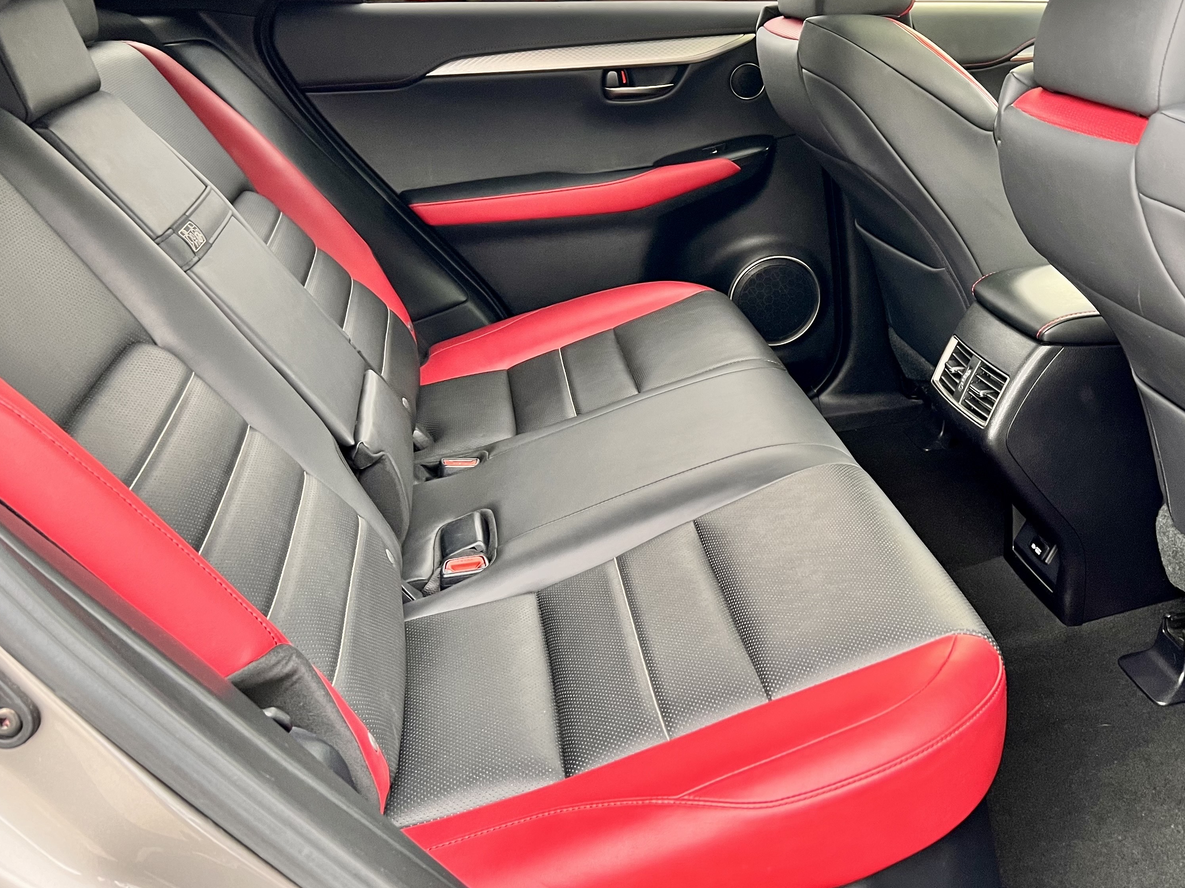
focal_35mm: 35
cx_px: 773
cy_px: 297
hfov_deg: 51.8
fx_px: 1198
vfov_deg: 40.2
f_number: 1.5
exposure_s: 1/60
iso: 160
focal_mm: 5.7
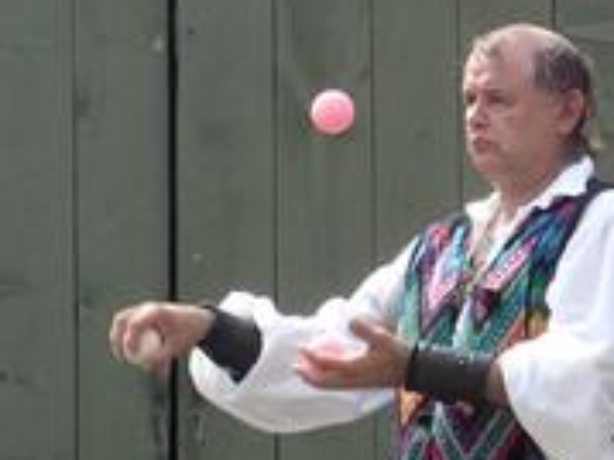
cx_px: 467
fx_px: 4467
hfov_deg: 7.9
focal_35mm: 252
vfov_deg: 5.9
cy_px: 38
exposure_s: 1/320
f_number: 4.9
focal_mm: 18
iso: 100
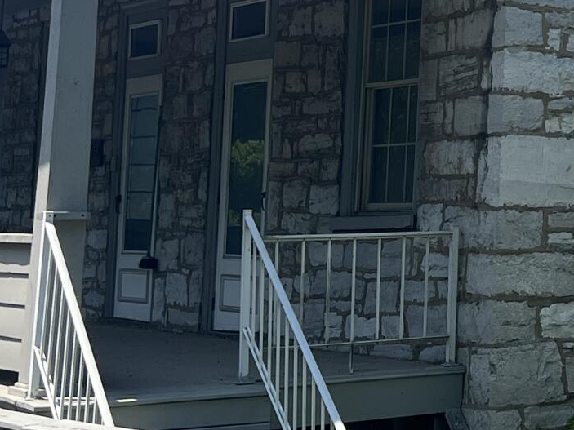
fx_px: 1840
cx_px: 828
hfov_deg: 16.4
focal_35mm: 111
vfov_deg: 13.1
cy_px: -51
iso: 50
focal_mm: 5.7
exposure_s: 1/2695
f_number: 1.5
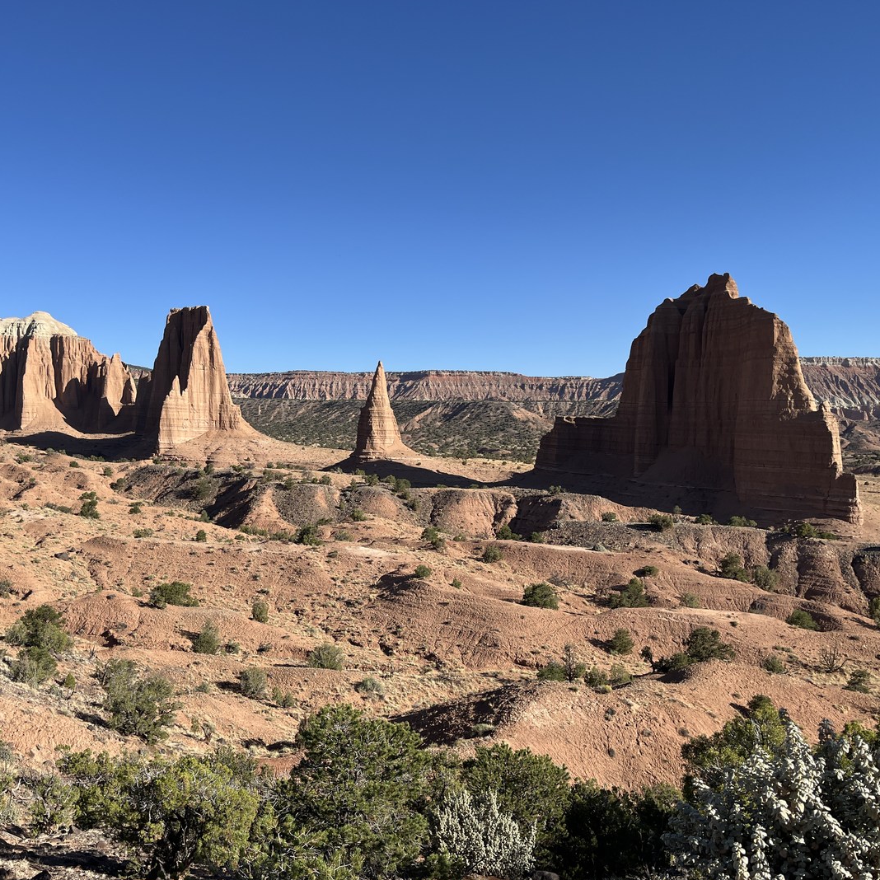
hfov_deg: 52.3
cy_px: 438
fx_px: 892
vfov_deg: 52.5
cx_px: 367
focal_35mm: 31
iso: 50
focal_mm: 5.1
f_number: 1.6
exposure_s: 1/2967
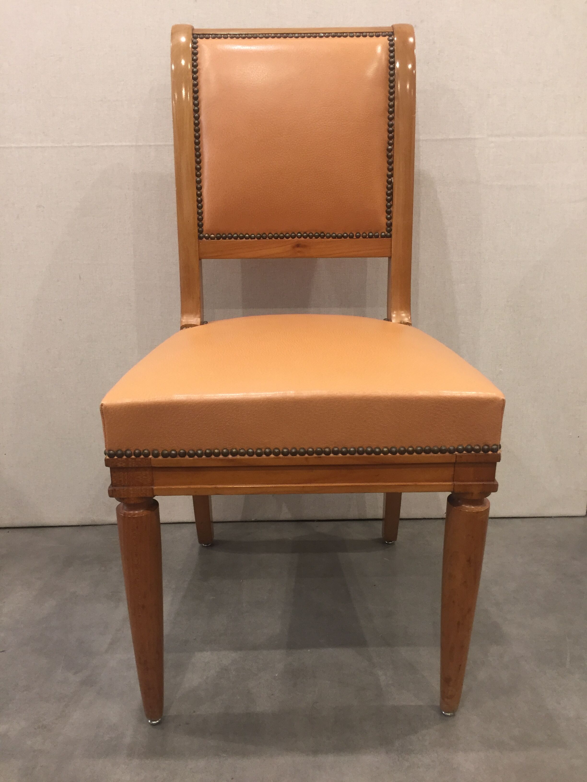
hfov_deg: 48.2
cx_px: 294
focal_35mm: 29
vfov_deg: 61.7
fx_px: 656
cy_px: 391
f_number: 2.2
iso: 160
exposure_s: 1/33
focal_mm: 4.15
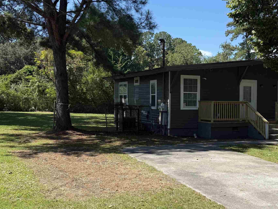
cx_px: 211
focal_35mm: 43
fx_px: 345
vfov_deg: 33.6
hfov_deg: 42.4
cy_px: 110
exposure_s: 1/2801
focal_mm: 6.76
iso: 80
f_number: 1.78
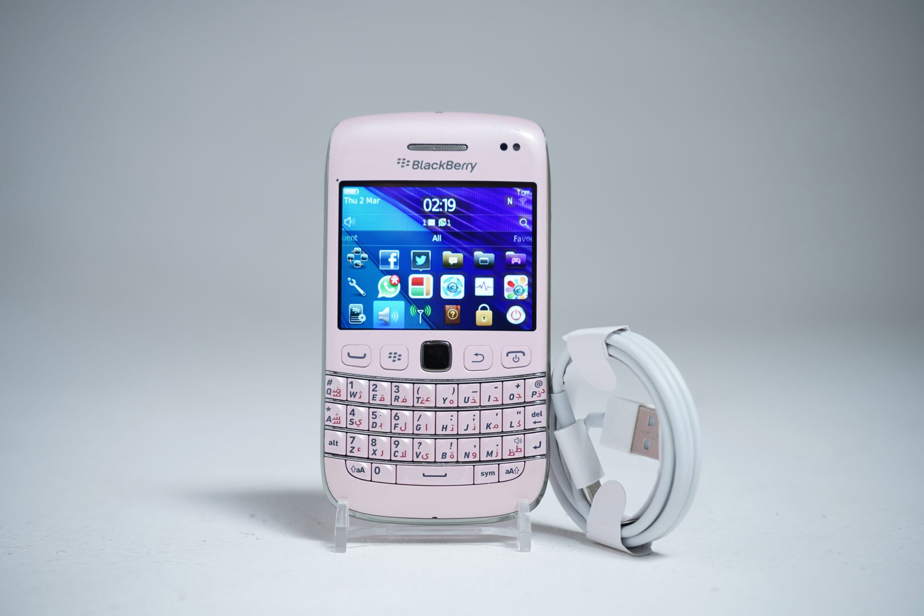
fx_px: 1463
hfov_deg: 35.1
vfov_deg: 23.8
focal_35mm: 57
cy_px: 308
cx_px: 462
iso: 125
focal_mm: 57
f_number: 5
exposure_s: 1/8
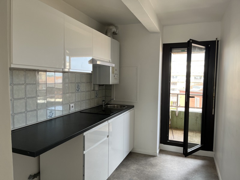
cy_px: 90
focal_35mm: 26
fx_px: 180
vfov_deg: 53.1
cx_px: 120
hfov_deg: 67.3
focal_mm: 5.1
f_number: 1.6
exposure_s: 1/122
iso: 50
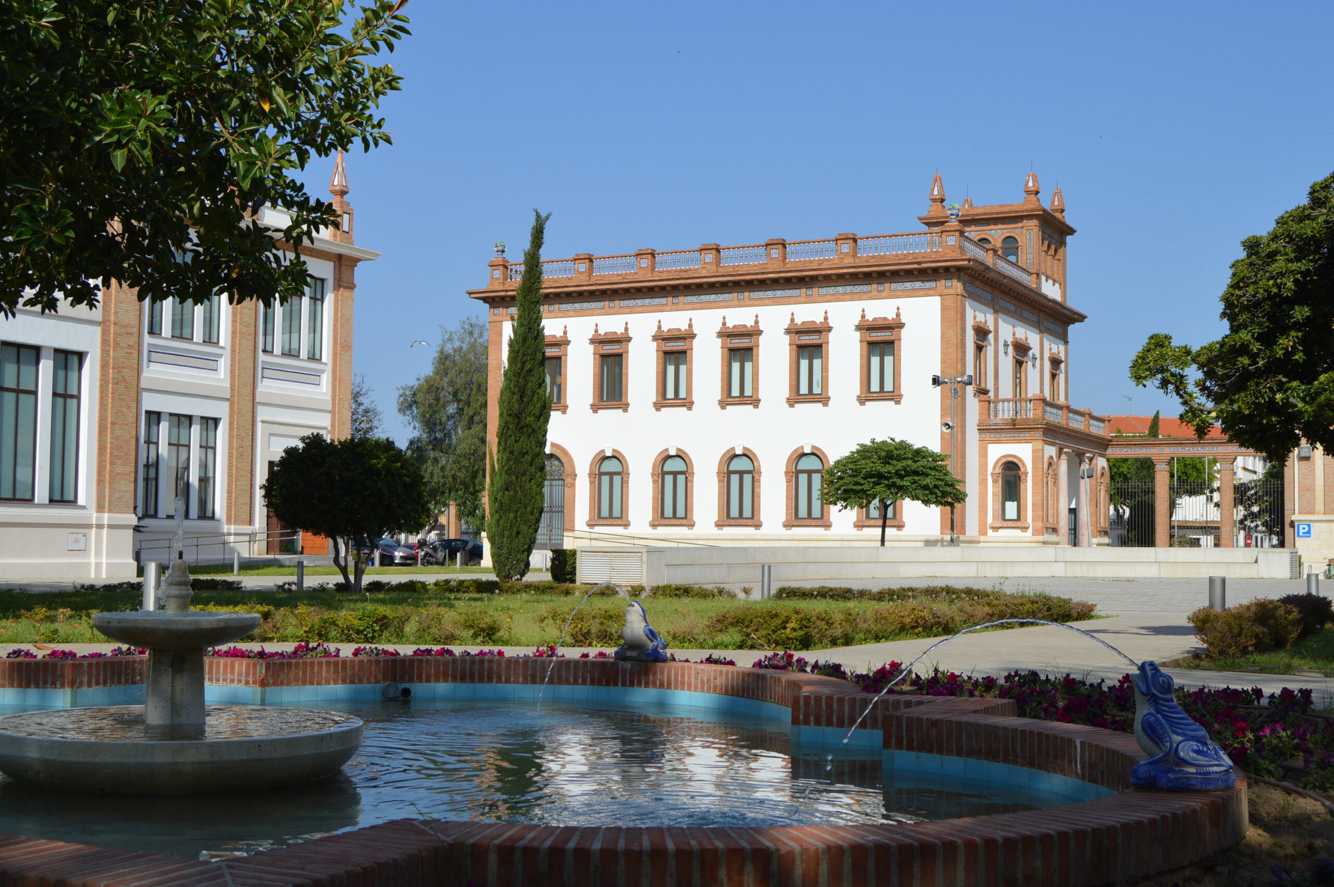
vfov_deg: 29.8
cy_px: 444
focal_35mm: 45
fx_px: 1666
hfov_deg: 43.6
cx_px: 667
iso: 100
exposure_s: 1/320
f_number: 9
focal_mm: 30
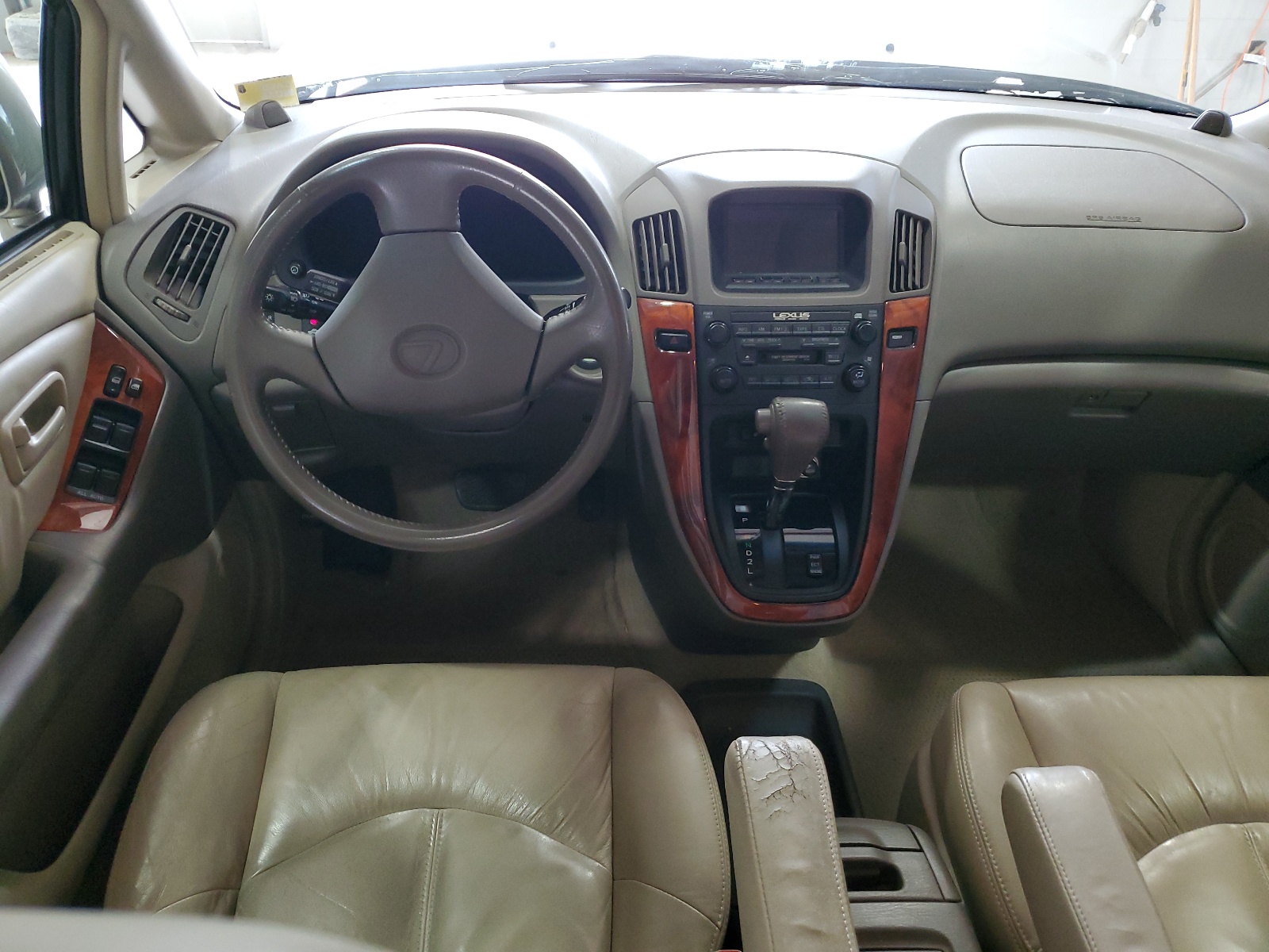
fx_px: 953
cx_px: 634
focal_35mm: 26
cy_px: 476
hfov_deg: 67.3
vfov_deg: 53.1
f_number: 1.5
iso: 235
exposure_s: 1/60.2
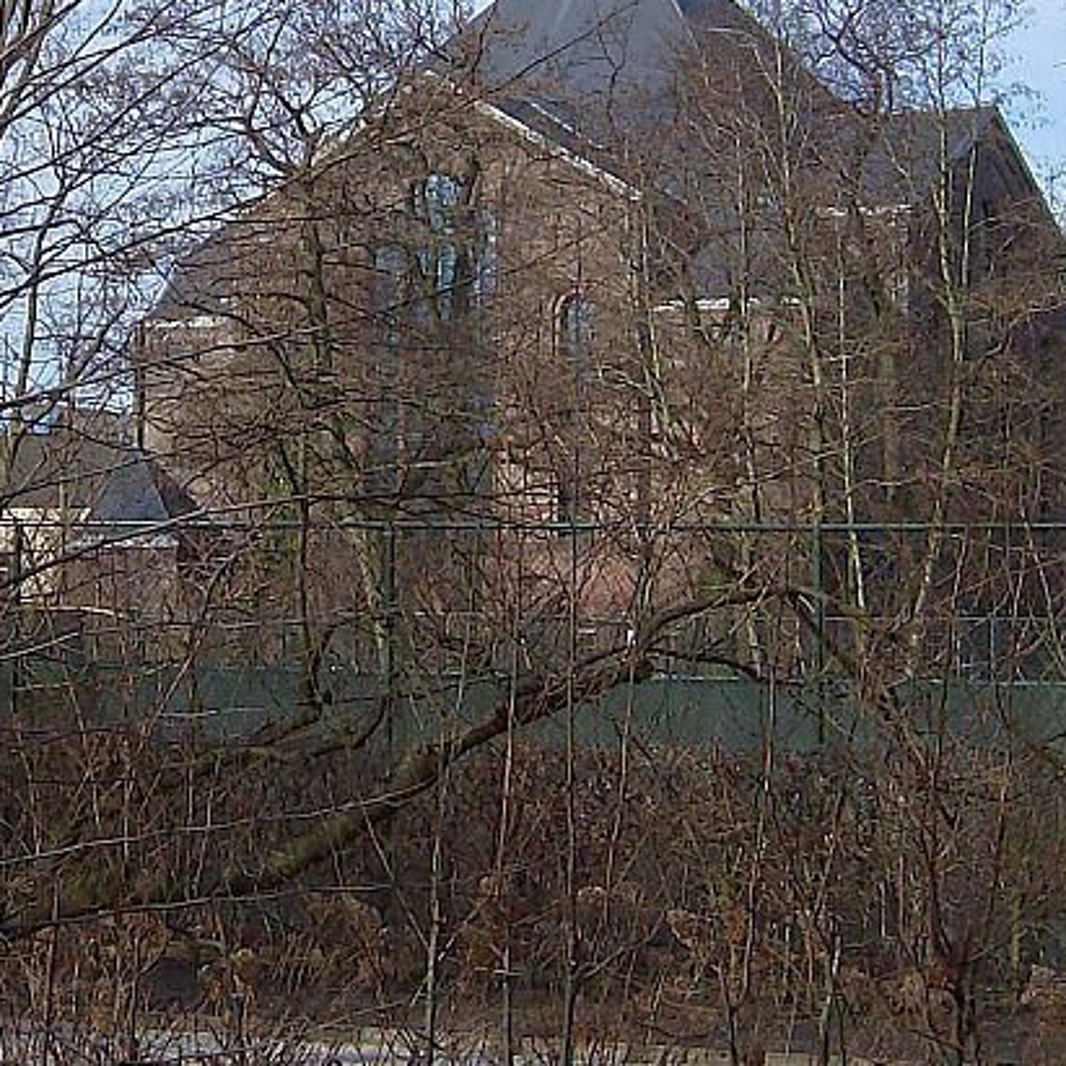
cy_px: 188
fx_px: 3519
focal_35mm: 101
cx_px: 140
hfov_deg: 17.0
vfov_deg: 17.1
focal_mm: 7.7
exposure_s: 1/476
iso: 100
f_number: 5.1
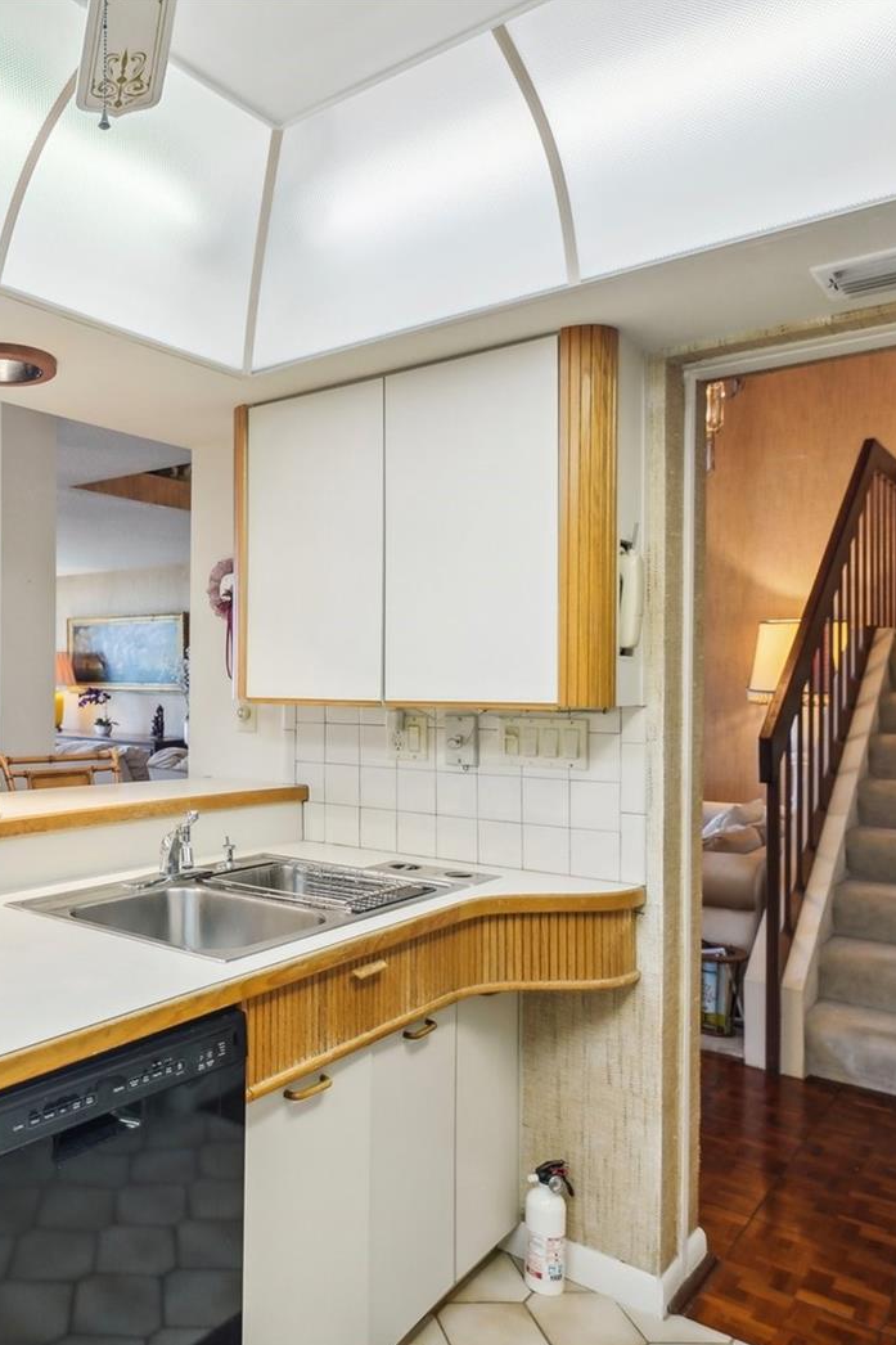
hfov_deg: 46.3
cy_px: 682
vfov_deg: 69.4
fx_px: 971
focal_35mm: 26
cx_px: 149
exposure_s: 1/30
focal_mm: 17
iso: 400
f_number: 8
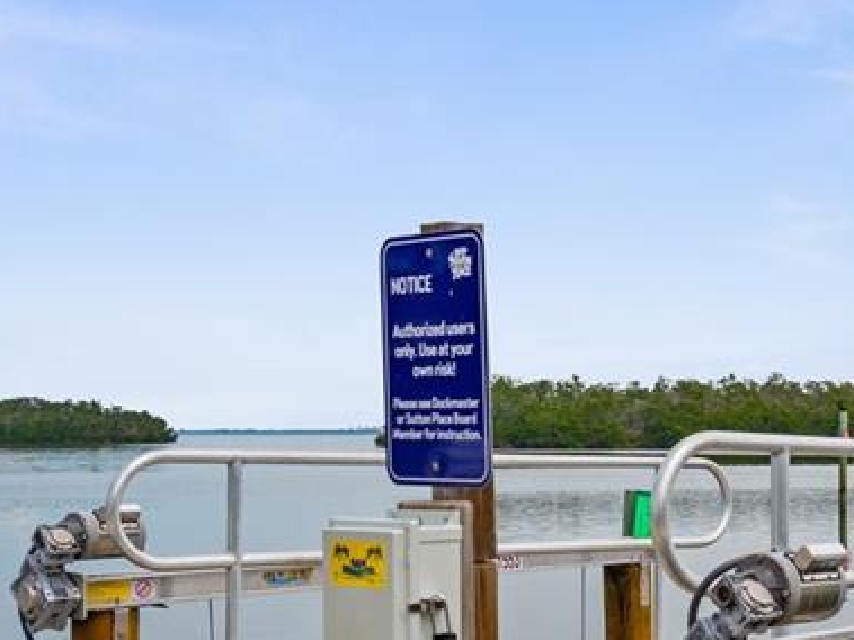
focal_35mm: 65
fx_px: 1603
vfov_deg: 22.5
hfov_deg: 28.1
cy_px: 439
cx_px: 843
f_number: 8
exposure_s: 1/1250
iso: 400
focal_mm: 25
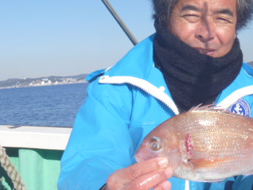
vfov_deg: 23.0
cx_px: 170
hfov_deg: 30.0
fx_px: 468
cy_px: 88
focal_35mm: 64
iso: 80
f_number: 5.6
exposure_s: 1/250
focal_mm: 6.3
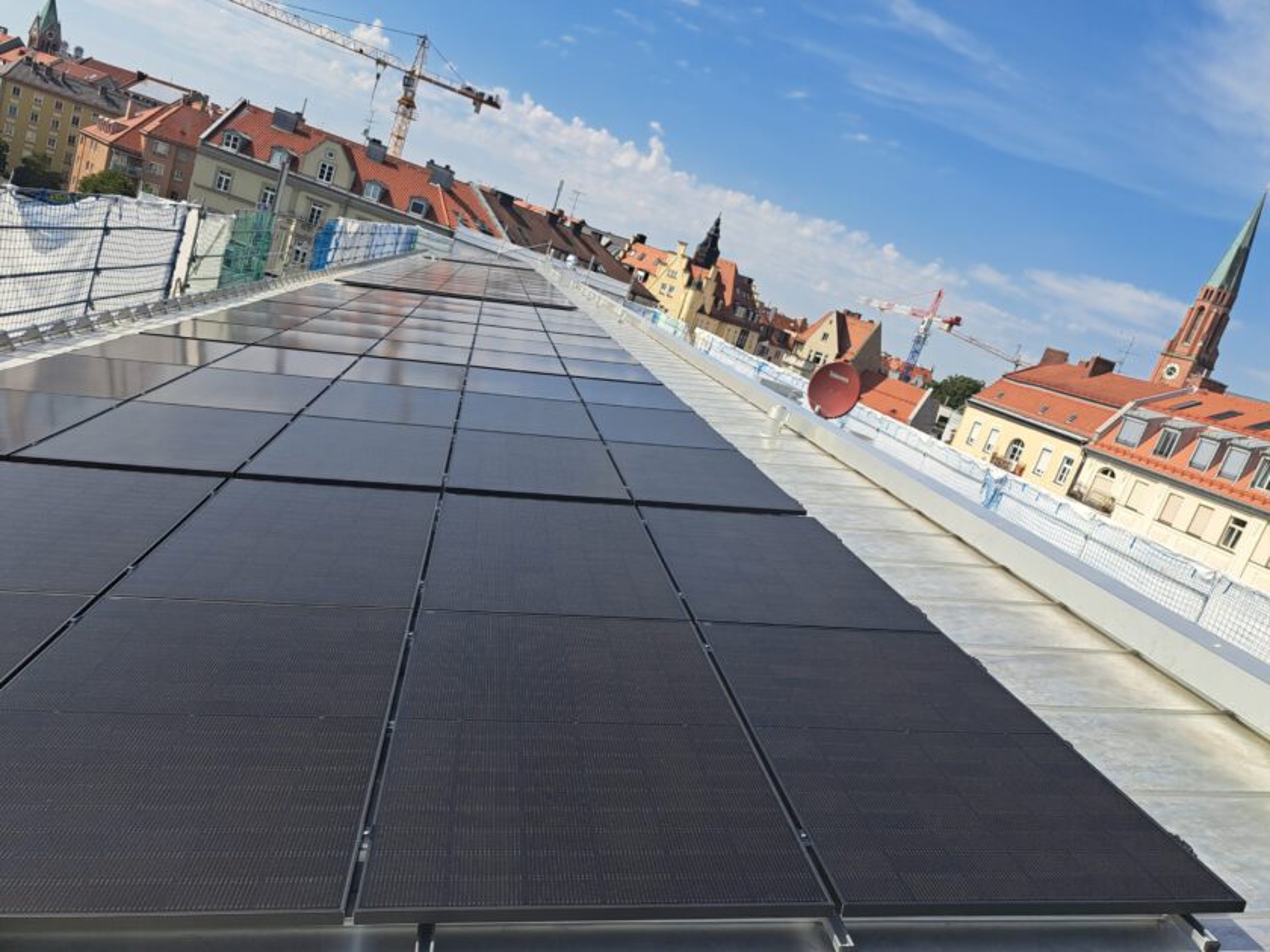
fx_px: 881
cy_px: 476
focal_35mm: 24
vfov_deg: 56.8
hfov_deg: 71.6
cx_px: 635
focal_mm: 5.23
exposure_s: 1/1076
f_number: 1.8
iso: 50
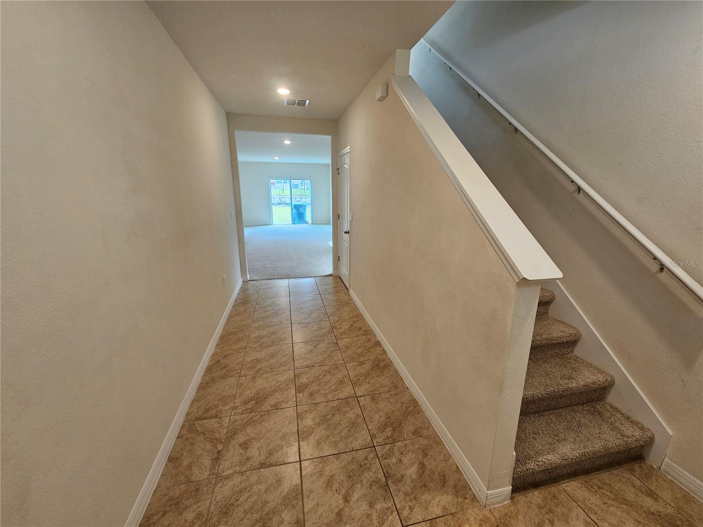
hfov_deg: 106.2
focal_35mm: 13
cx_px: 352
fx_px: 264
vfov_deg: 89.9
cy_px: 264
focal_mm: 2.2
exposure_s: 1/60
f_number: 2.2
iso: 125
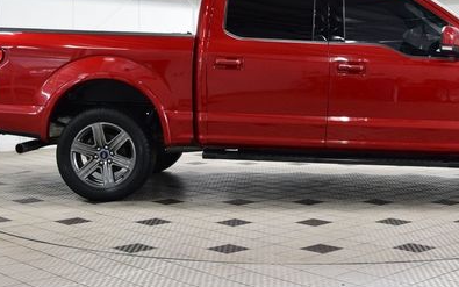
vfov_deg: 19.4
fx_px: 836
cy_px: 87
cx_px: 301
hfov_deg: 30.5
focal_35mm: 67
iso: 1600
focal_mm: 27
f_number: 5
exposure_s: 1/60
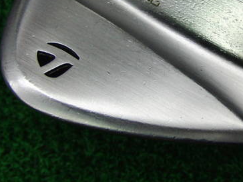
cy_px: 55
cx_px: 196
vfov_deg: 22.5
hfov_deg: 29.1
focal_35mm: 65
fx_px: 456
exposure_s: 1/80
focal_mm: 6.42
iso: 160
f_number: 3.6
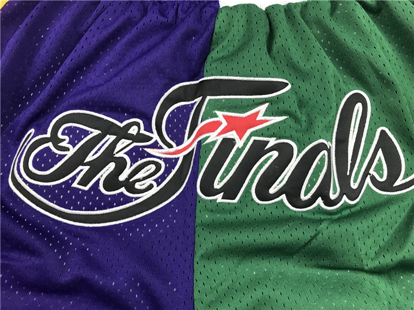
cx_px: 207
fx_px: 335
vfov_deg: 49.7
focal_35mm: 28
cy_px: 155
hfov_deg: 63.4
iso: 25
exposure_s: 1/33
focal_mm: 3.99
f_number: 1.8
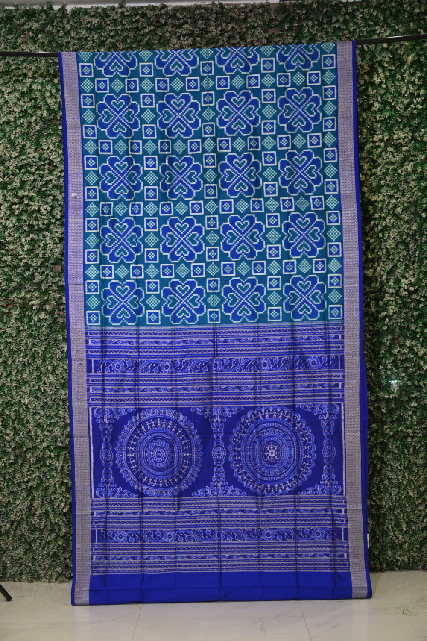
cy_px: 320
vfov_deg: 38.2
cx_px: 214
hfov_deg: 26.0
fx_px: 925
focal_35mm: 52
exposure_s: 1/125
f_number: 4
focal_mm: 52
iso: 320
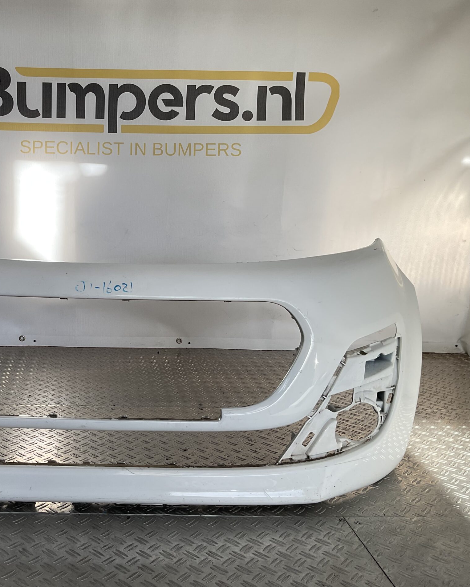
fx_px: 661
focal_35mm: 38
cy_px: 295
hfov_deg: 37.8
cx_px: 95
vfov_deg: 47.9
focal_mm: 3
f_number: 1.8
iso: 16
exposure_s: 1/353
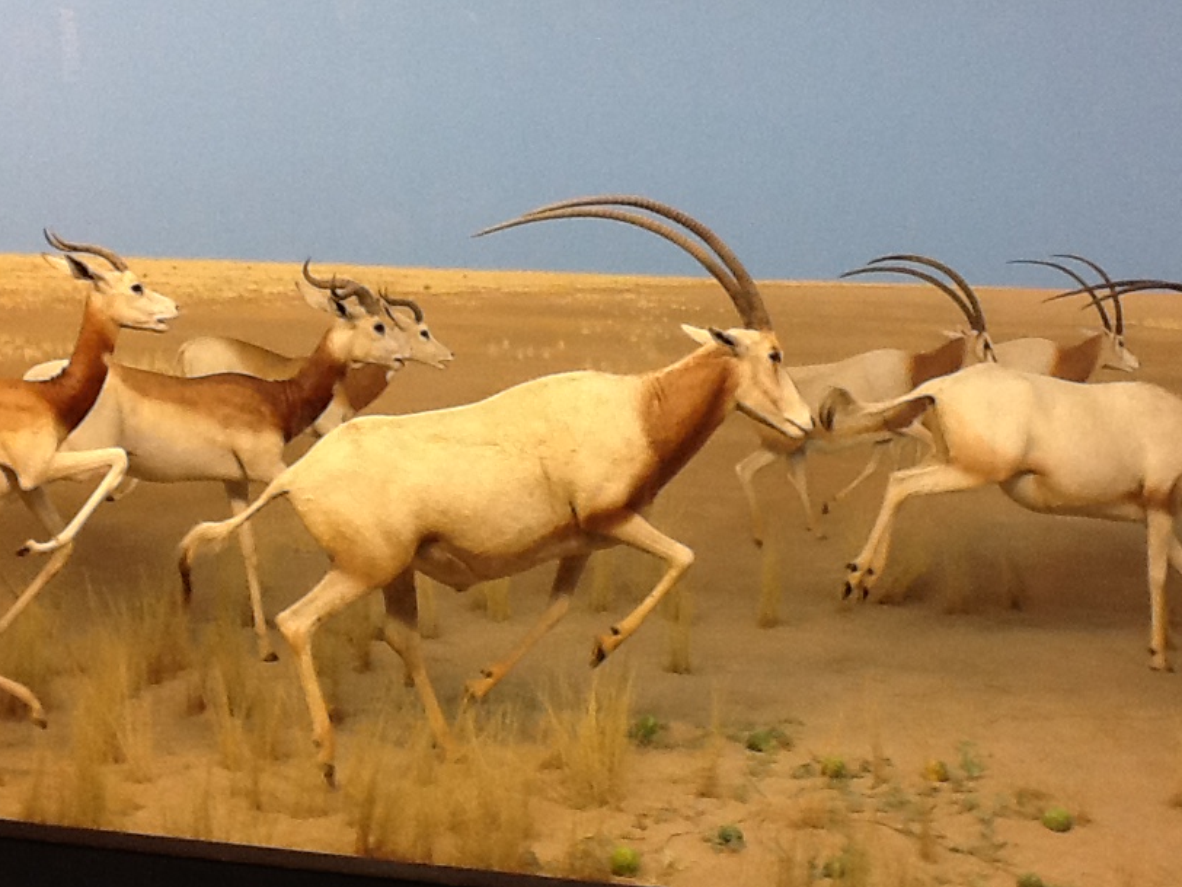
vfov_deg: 28.0
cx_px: 622
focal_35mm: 52
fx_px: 1776
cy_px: 385
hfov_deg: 36.8
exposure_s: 1/30
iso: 50
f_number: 2.4
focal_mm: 2.03
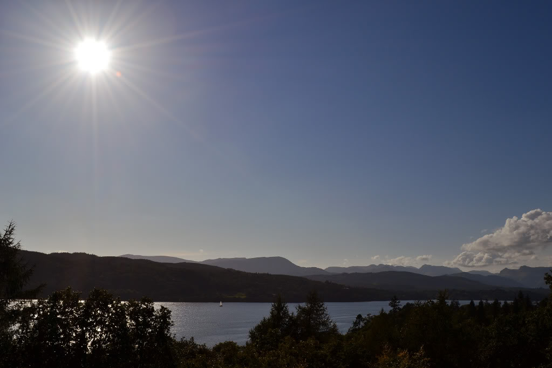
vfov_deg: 36.9
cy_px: 184
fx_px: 552
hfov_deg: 53.1
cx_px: 276
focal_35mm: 36
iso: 100
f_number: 13
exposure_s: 1/640
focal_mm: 24
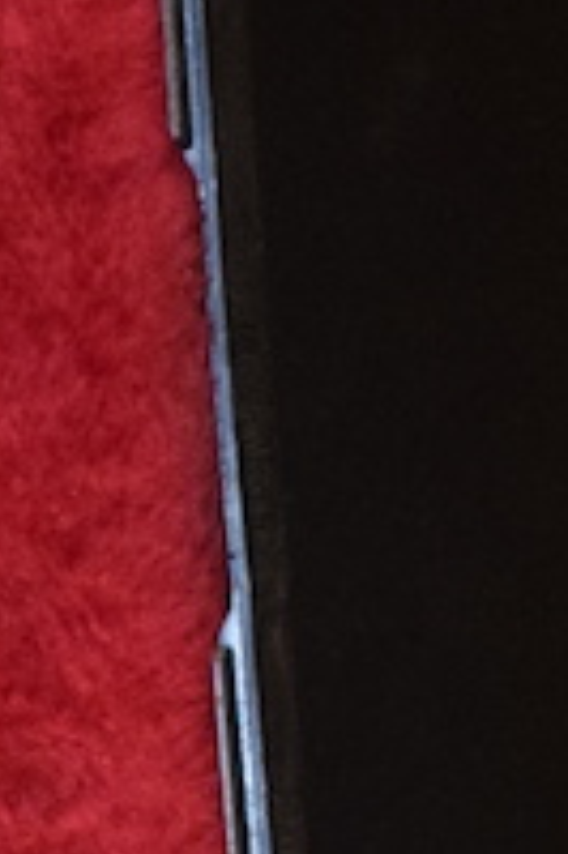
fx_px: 7746
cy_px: 1507
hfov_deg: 4.1
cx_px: -1038
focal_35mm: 327
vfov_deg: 6.2
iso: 2200
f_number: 4.2
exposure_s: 1/30
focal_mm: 29
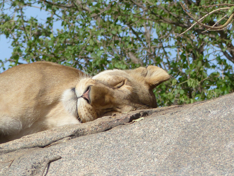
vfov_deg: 1.2
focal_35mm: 1200
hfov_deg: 1.7
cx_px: 117
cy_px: 88
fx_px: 8112
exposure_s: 1/1300
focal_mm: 108
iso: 100
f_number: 4
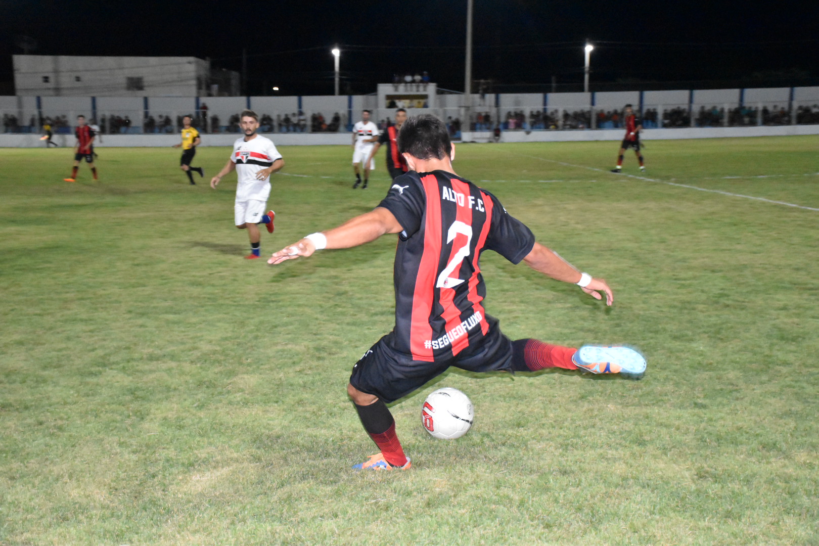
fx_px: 1092
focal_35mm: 48
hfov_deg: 41.1
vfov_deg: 28.1
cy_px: 273
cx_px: 410
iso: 8000
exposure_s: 1/160
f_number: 4
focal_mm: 32
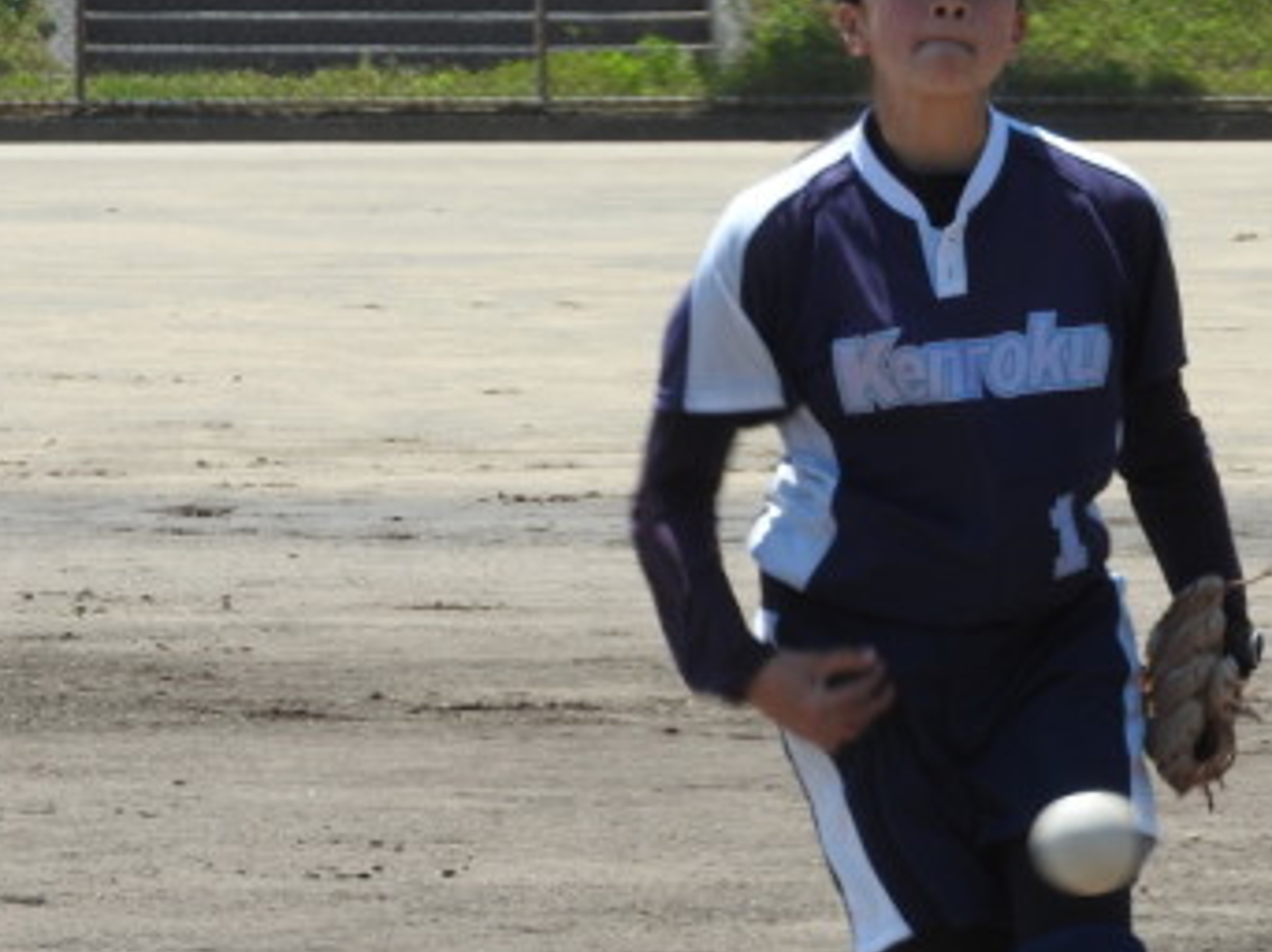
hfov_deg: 4.2
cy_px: 669
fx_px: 17405
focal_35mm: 474
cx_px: 915
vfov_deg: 3.1
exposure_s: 1/400
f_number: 5.5
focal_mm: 48.4
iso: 100
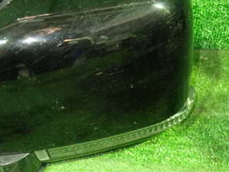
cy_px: 54
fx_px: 384
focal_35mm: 58
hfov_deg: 32.4
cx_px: 49
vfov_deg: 25.1
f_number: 2.3
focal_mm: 5.4
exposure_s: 1/15
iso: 800
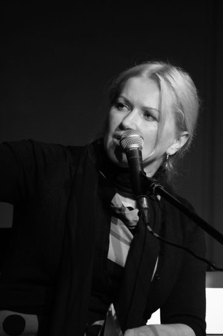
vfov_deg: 5.5
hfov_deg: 3.7
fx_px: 3491
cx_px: 112
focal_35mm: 375
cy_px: 168
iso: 1600
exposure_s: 1/80
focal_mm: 250
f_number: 5.6
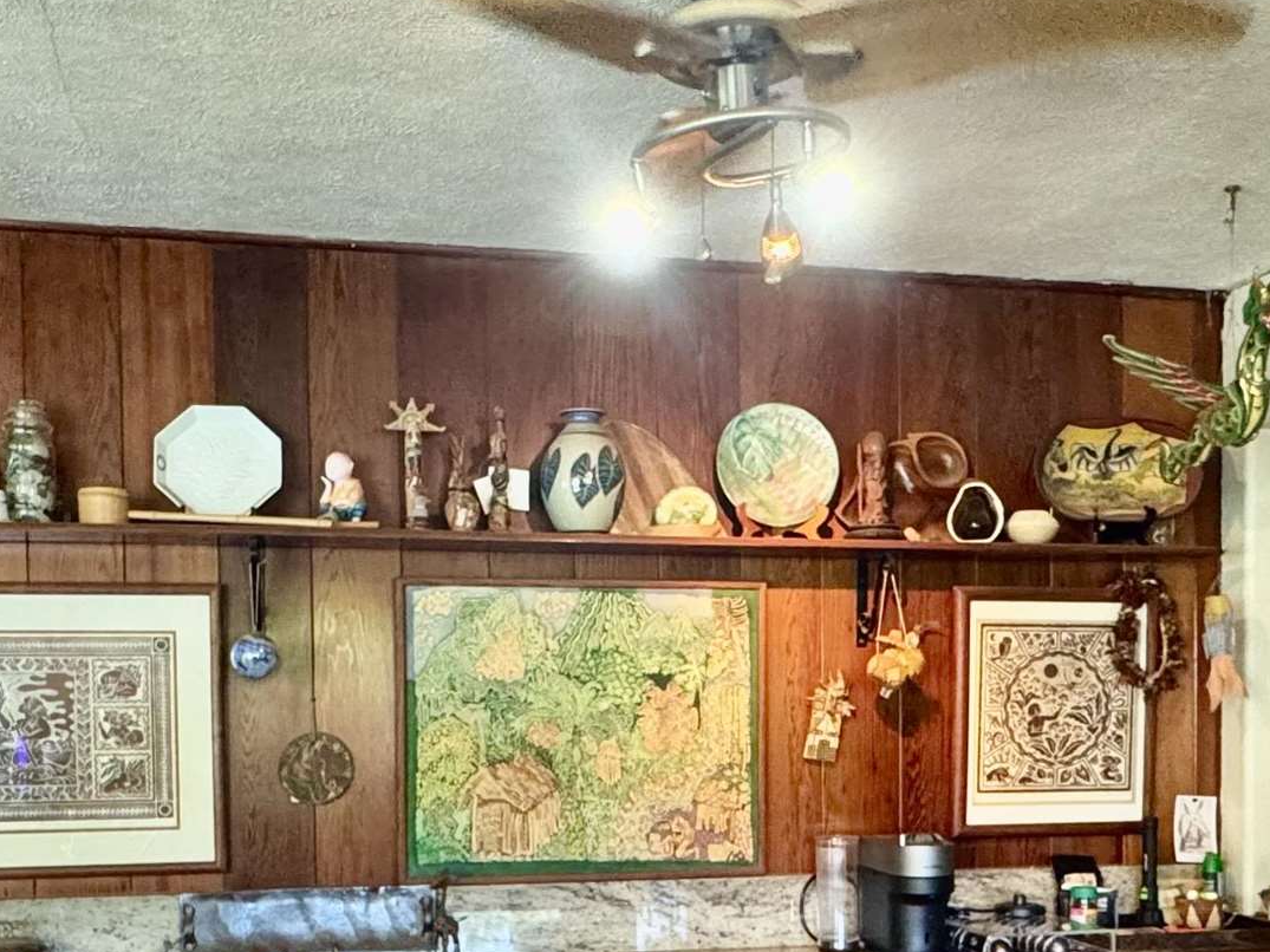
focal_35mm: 40
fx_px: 1467
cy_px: 759
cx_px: 618
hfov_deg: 46.8
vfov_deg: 34.8
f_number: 2.2
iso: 500
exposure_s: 1/60
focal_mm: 2.22
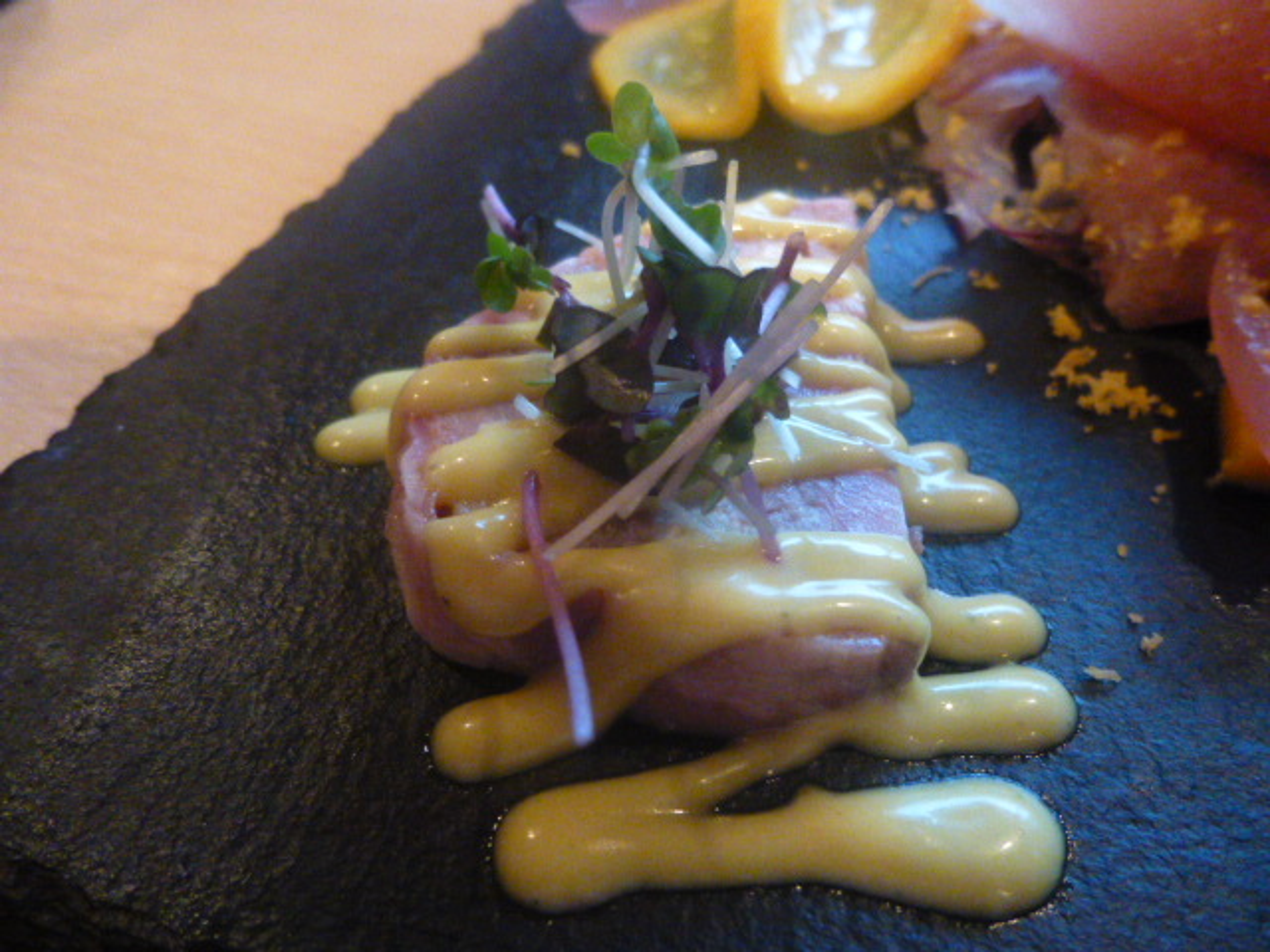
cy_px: 476
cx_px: 635
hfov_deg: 69.4
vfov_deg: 54.9
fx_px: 917
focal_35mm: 25
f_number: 3.1
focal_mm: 4.5
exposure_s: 1/40
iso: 1600
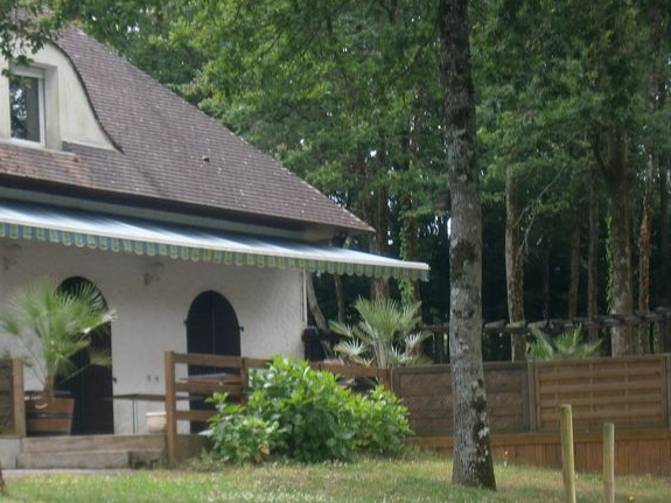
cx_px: 207
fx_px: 2519
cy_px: 424
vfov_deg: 11.3
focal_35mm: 130
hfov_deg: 15.1
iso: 100
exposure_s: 1/50
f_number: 4.4
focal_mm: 13
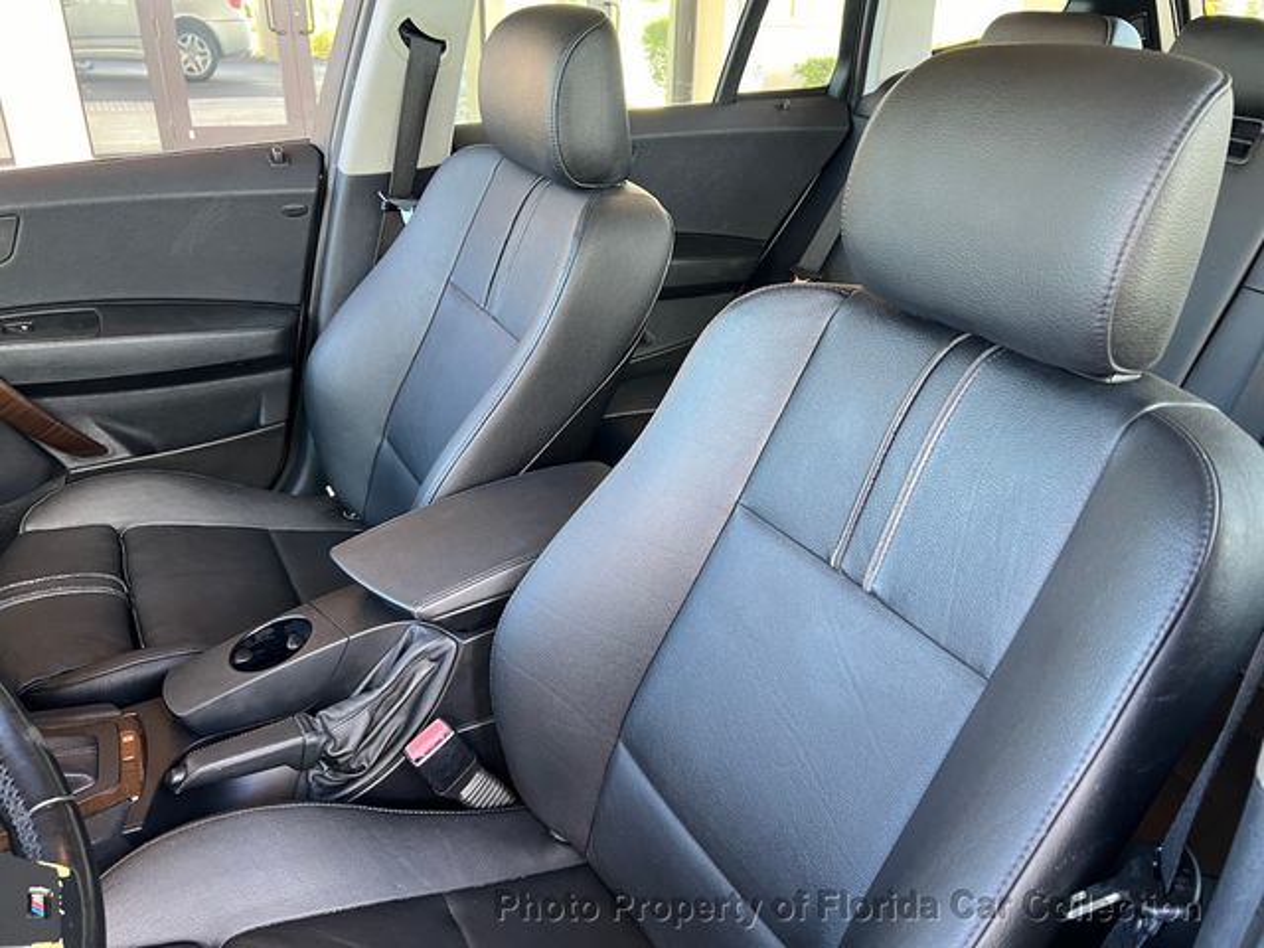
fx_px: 949
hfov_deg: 67.3
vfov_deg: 53.1
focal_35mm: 26
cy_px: 474
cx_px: 632
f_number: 1.5
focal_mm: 5.7
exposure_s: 1/69
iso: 125
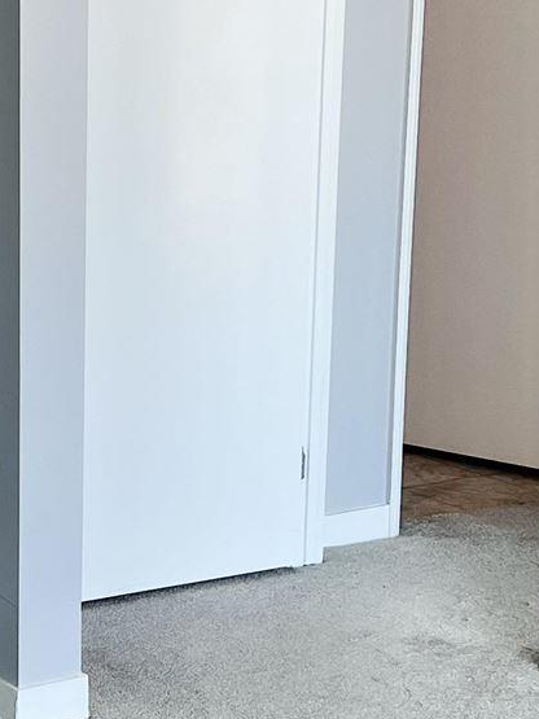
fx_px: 2243
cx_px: 144
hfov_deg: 13.7
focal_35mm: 108
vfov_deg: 18.2
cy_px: 453
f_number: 1.5
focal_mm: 5.7
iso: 50
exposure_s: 1/215
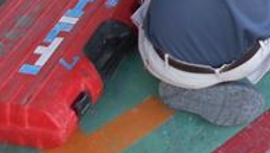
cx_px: 374
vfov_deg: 11.6
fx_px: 666
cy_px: -163
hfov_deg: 20.4
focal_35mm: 93
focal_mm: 4.6
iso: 80
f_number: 3.2
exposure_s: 1/40
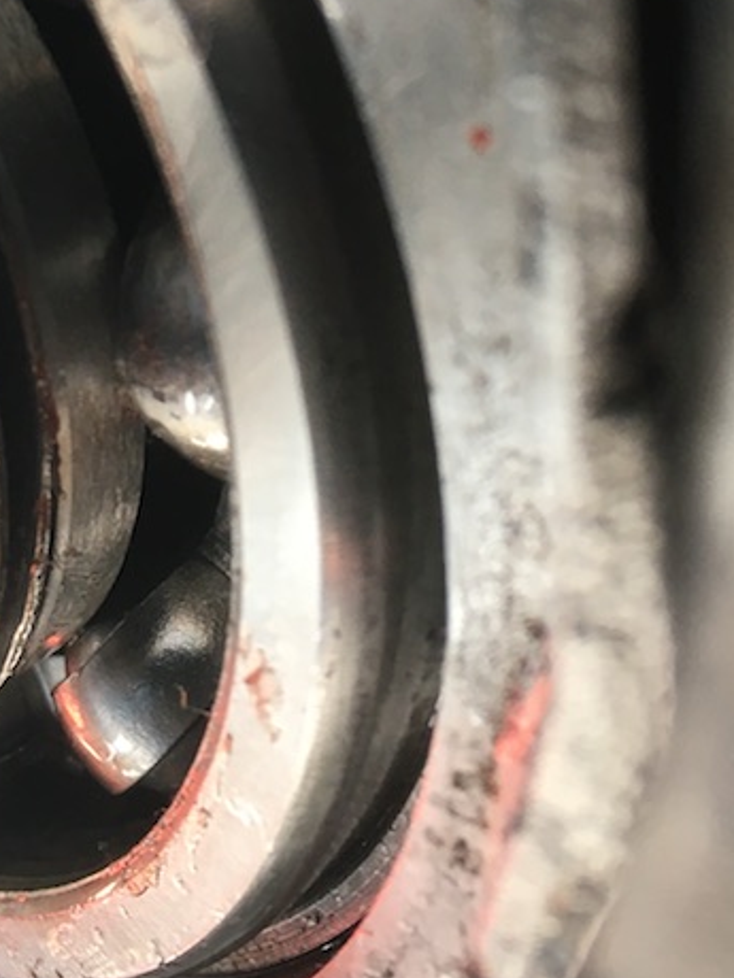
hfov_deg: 23.1
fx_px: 1781
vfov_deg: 29.5
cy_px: 113
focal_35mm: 63
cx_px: 221
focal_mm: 4.15
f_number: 2.2
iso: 40
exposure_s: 1/33
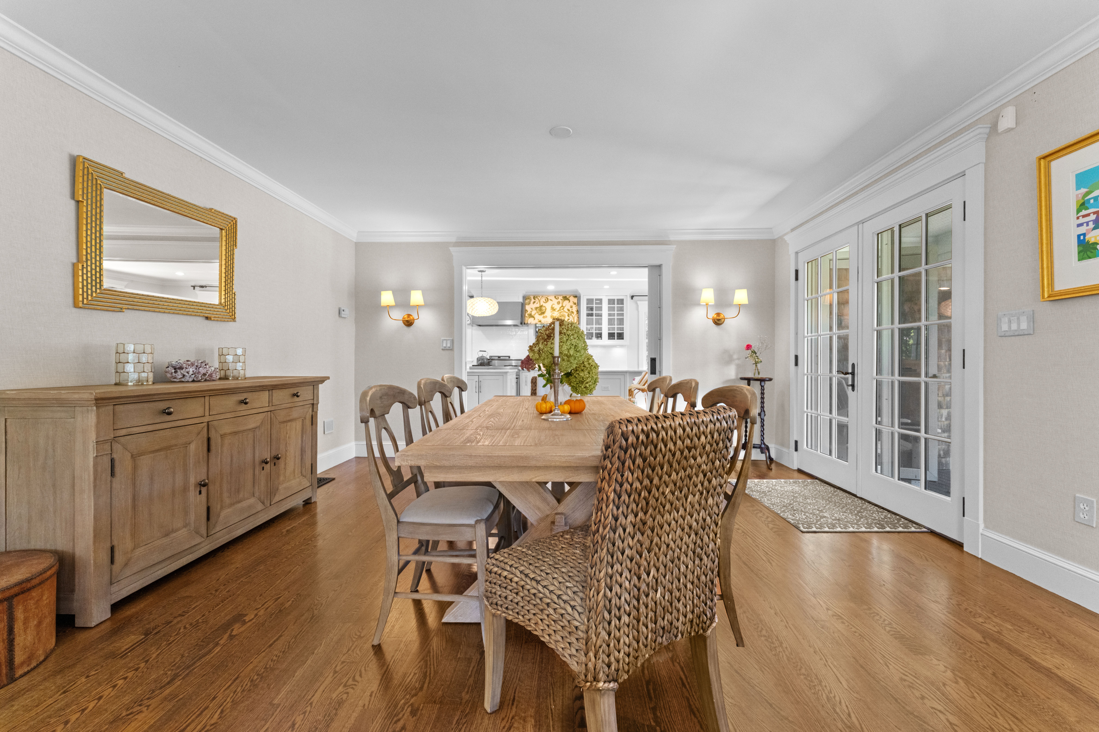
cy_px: 366
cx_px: 550
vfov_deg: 78.5
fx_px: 449
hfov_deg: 101.5
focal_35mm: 15
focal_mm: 14.7
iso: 1600
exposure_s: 1/4
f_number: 11
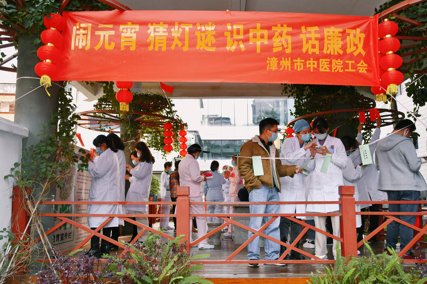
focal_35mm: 33
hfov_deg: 57.2
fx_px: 391
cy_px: 142
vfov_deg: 40.0
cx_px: 214
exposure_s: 1/250
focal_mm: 22
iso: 640
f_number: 9
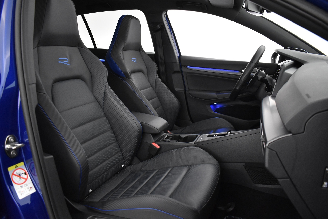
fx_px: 246
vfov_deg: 47.9
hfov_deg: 67.4
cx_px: 164
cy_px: 110
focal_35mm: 27
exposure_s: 1/30
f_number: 3.5
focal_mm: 18
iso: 2500
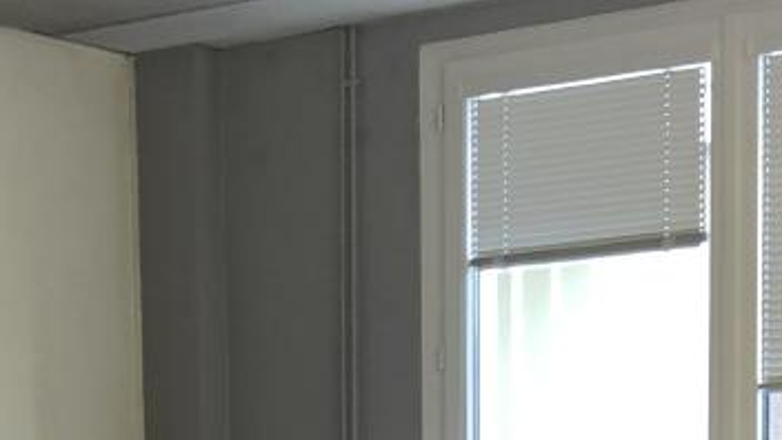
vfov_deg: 10.4
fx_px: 2302
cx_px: 142
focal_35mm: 111
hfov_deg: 19.1
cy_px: 744
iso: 40
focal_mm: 3.99
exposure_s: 1/20
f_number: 1.8
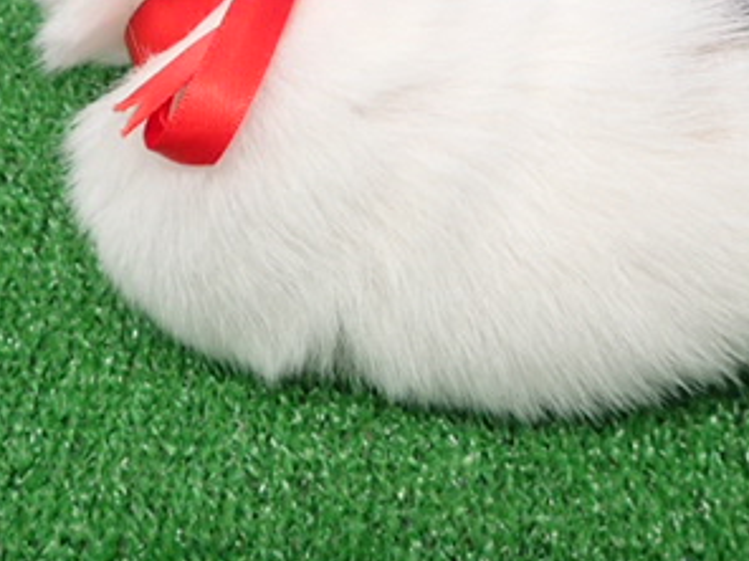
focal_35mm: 54
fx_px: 1168
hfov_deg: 35.5
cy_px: -33
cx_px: 428
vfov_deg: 25.4
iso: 400
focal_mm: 4.5
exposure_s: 1/80
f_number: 2
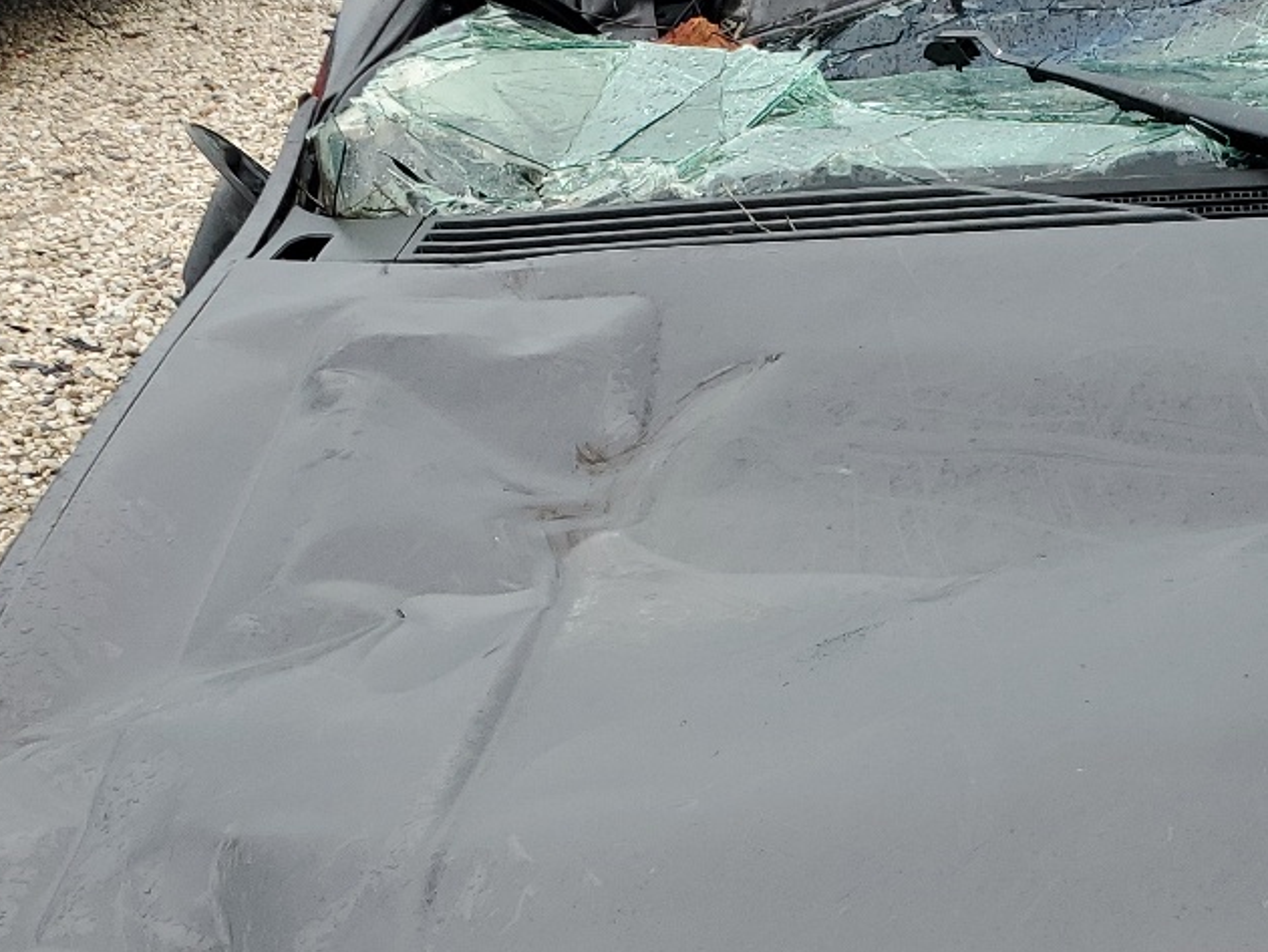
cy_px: 1131
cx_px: 1322
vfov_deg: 20.8
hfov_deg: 27.4
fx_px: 2419
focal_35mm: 66
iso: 50
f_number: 1.5
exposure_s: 1/1111
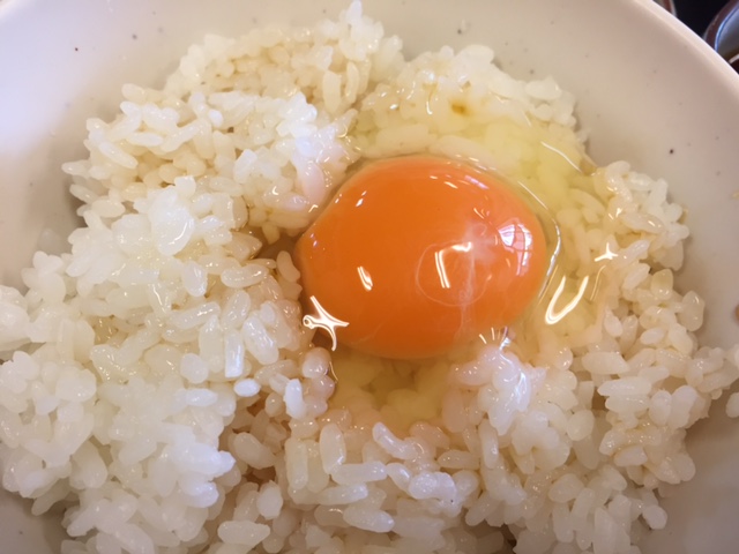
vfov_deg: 48.2
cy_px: 277
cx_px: 370
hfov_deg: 61.7
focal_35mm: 29
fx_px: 619
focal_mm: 4.15
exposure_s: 1/40
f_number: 2.2
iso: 32
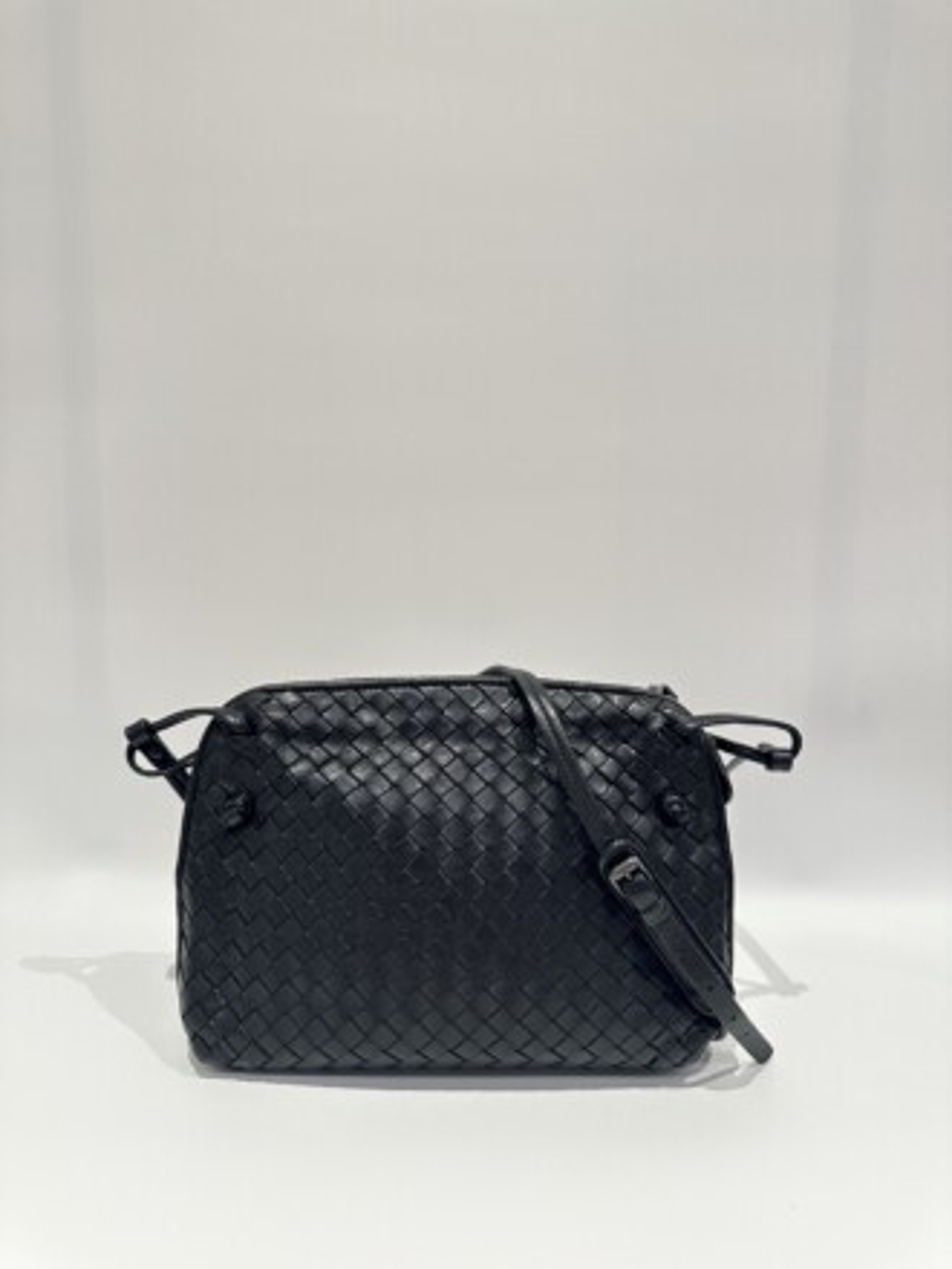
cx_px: 476
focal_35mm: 24
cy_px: 634
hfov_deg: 56.8
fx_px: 880
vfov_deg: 71.6
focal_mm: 6.86
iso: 200
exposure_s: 1/100
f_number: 1.78
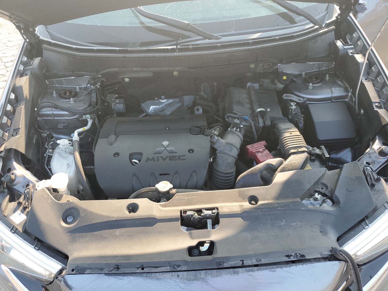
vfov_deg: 53.1
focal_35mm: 26
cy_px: 146
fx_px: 291
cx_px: 194
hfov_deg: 67.3
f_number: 1.5
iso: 50
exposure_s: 1/294
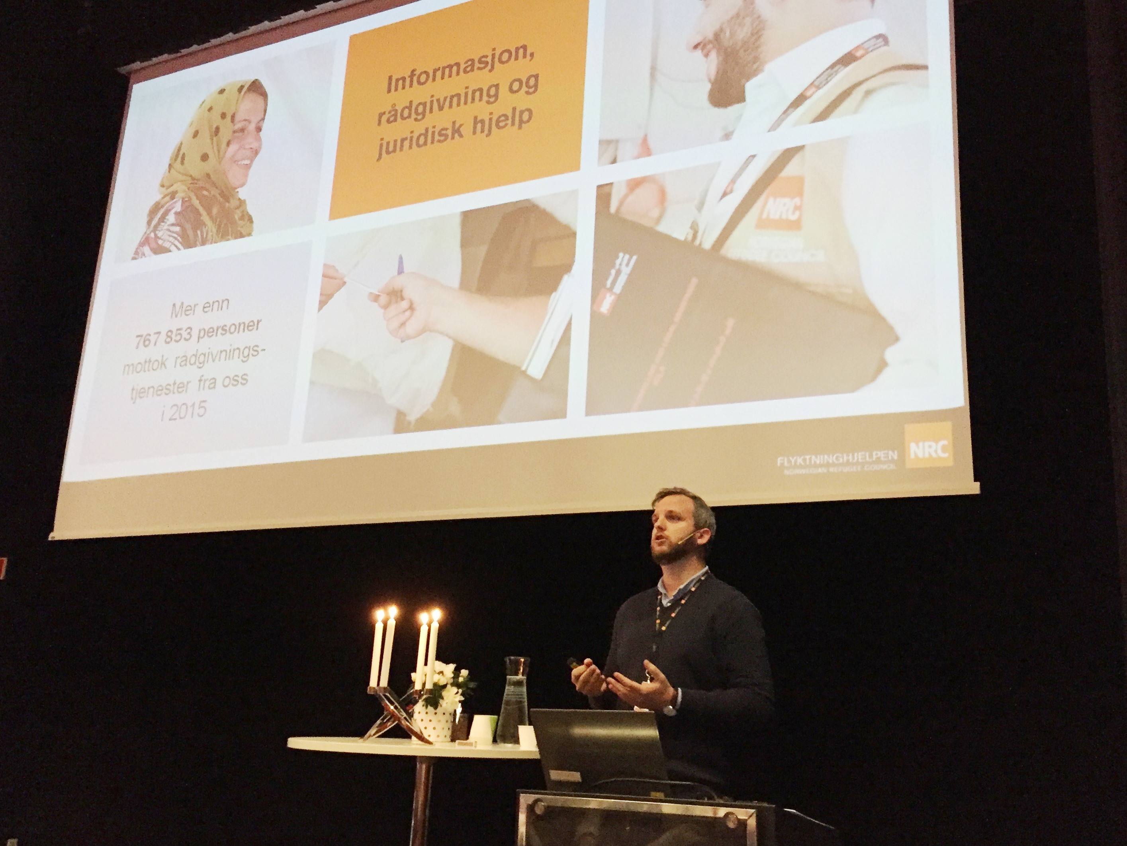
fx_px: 944
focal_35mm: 29
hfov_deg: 61.7
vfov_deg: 48.2
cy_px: 423
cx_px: 564
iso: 320
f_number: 2.2
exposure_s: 1/17
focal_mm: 4.15
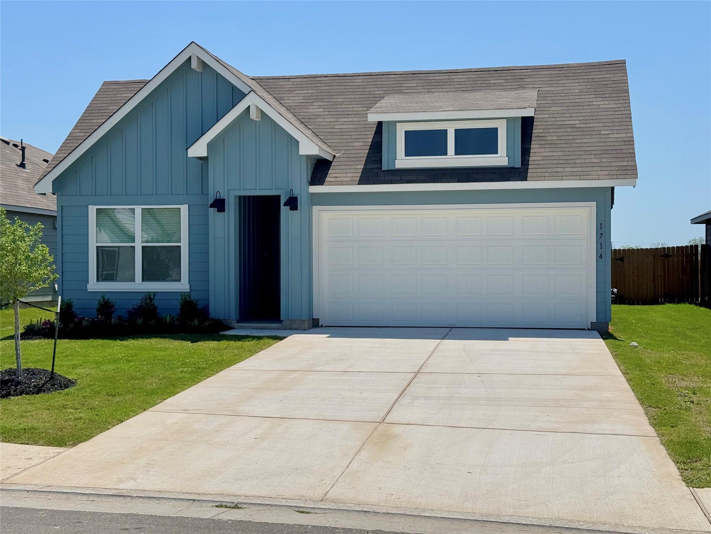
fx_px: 986
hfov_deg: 39.7
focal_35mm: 48
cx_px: 356
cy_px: 267
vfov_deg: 30.3
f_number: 1.78
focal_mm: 6.76
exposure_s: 1/10526
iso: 80
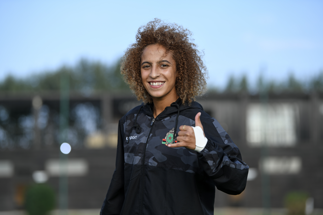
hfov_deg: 16.4
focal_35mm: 125
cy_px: 108
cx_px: 162
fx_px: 1121
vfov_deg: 11.0
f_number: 2.8
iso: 125
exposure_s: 1/800
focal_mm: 125
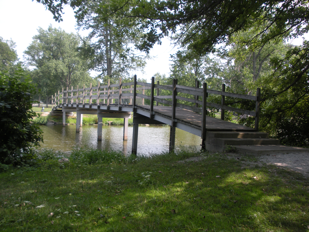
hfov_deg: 51.4
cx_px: 154
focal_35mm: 36
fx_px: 321
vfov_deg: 39.7
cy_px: 116
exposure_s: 1/213
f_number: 3.5
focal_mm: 6.3
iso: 64
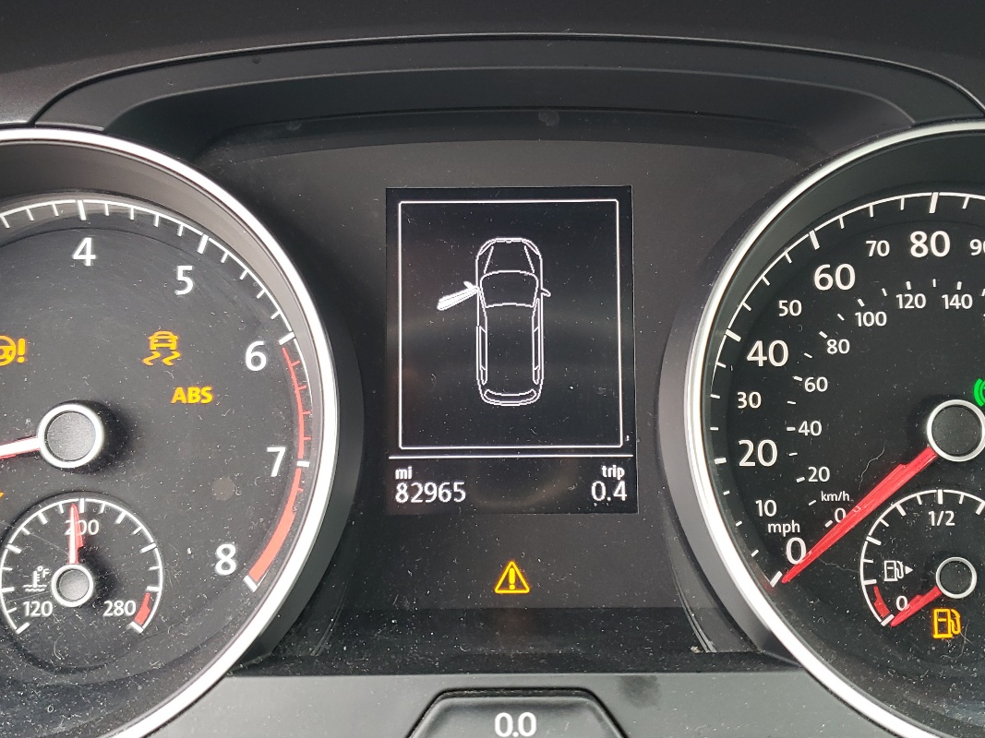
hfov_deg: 47.9
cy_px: 376
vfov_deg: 36.8
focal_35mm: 39
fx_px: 1110
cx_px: 485
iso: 60
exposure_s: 1/50
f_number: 1.5
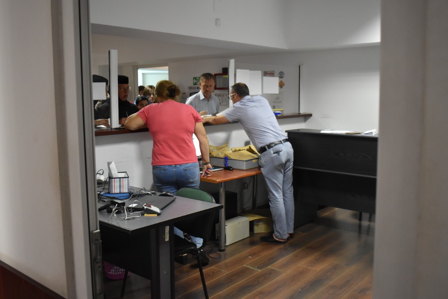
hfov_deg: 55.1
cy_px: 150
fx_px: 429
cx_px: 224
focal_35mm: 34
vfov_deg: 38.4
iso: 2200
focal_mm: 23
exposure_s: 1/60
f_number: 3.8
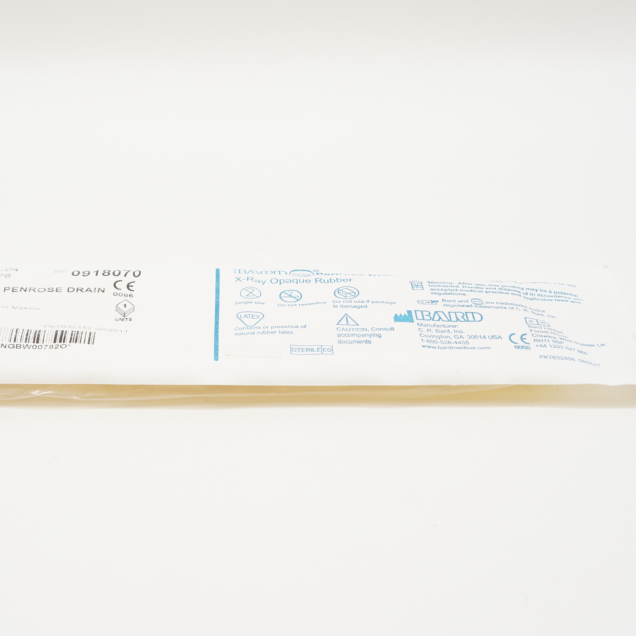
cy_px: 312
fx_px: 977
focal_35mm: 47
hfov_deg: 35.7
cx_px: 210
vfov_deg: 36.1
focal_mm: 24
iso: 400
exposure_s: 1/50
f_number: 6.3
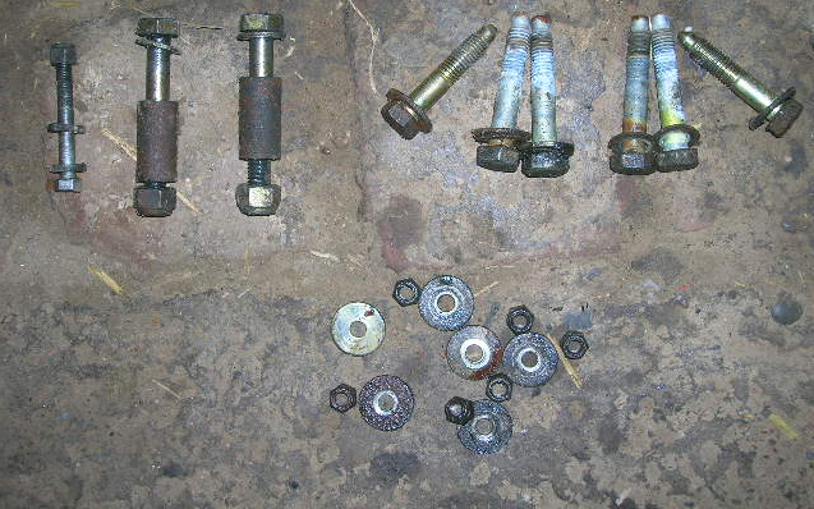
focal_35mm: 49
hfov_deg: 41.1
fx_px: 1087
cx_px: 408
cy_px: 223
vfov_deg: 26.3
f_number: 3.2
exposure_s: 1/60.1
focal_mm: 7.7
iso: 50
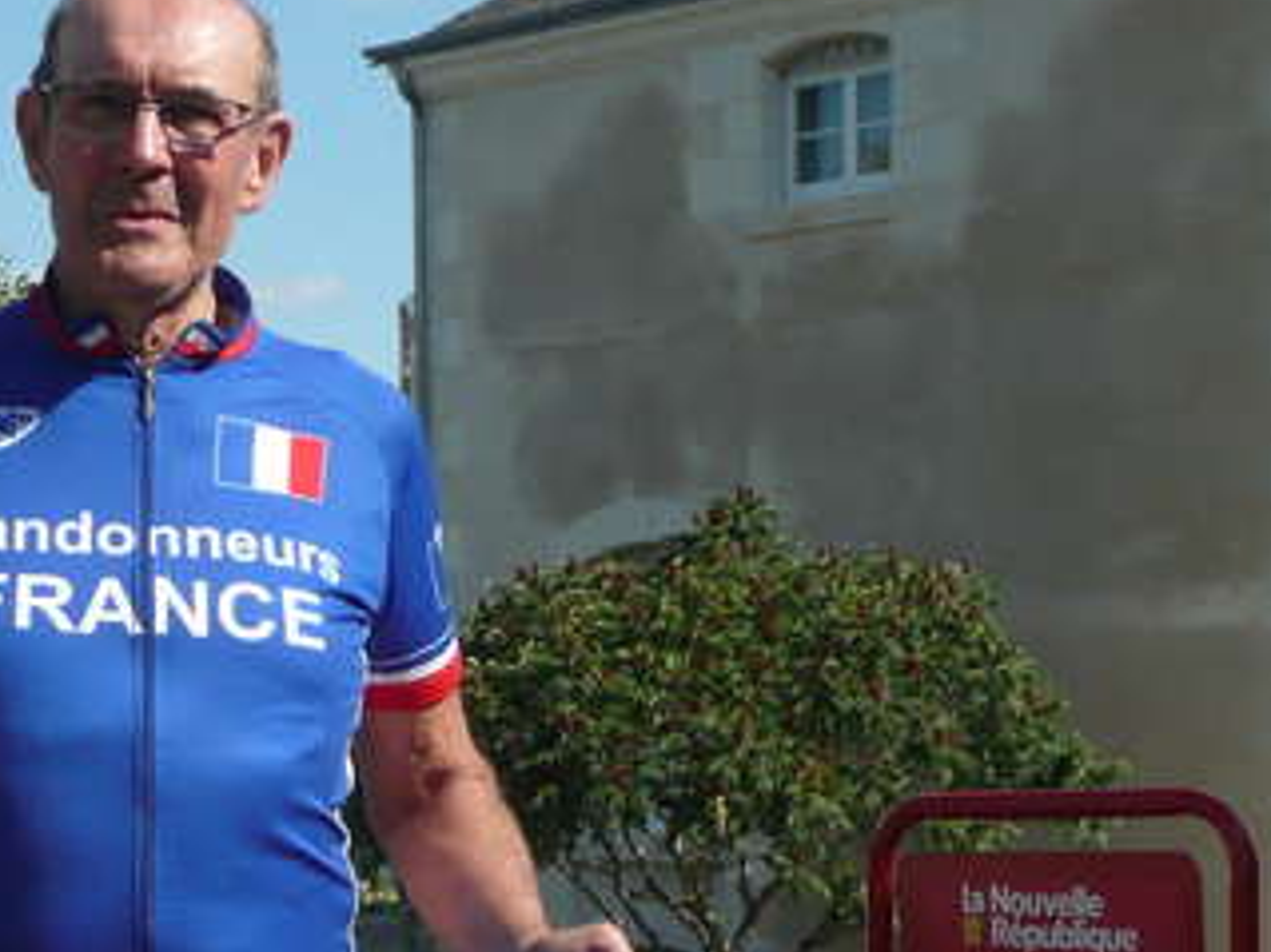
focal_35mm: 109
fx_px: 4001
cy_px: 833
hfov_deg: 18.0
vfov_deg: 13.5
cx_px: 331
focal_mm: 9.5
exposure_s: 1/640
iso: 100
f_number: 4.4
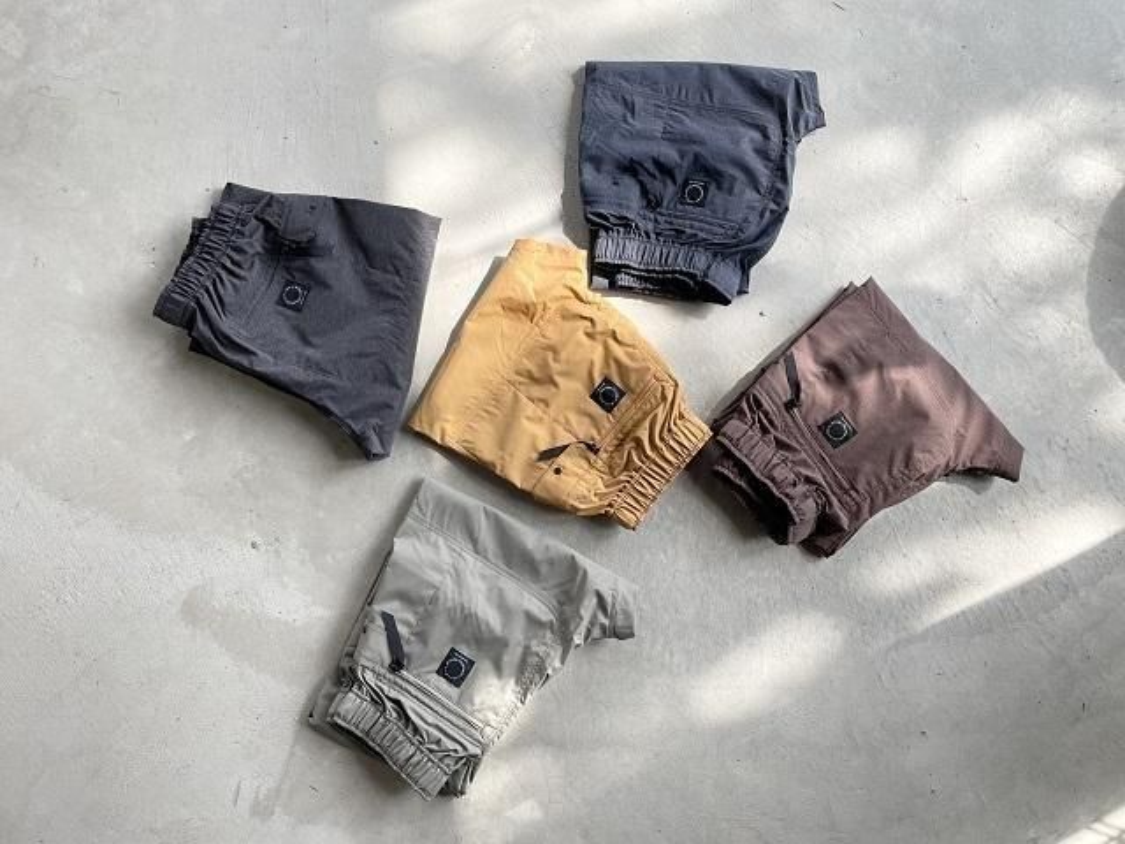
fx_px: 845
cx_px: 562
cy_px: 422
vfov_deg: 53.1
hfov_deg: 67.3
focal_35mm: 26
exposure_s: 1/686
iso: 32
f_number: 1.6
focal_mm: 4.2
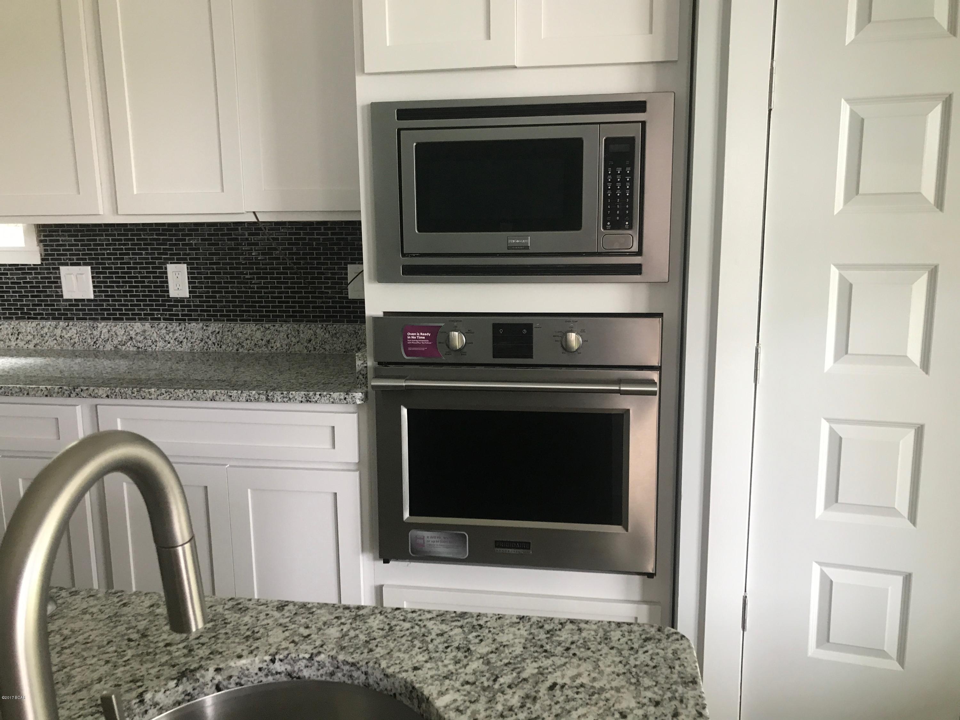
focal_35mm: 28
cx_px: 480
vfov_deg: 49.7
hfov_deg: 63.4
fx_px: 777
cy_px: 360
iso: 40
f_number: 1.8
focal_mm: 3.99
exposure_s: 1/20
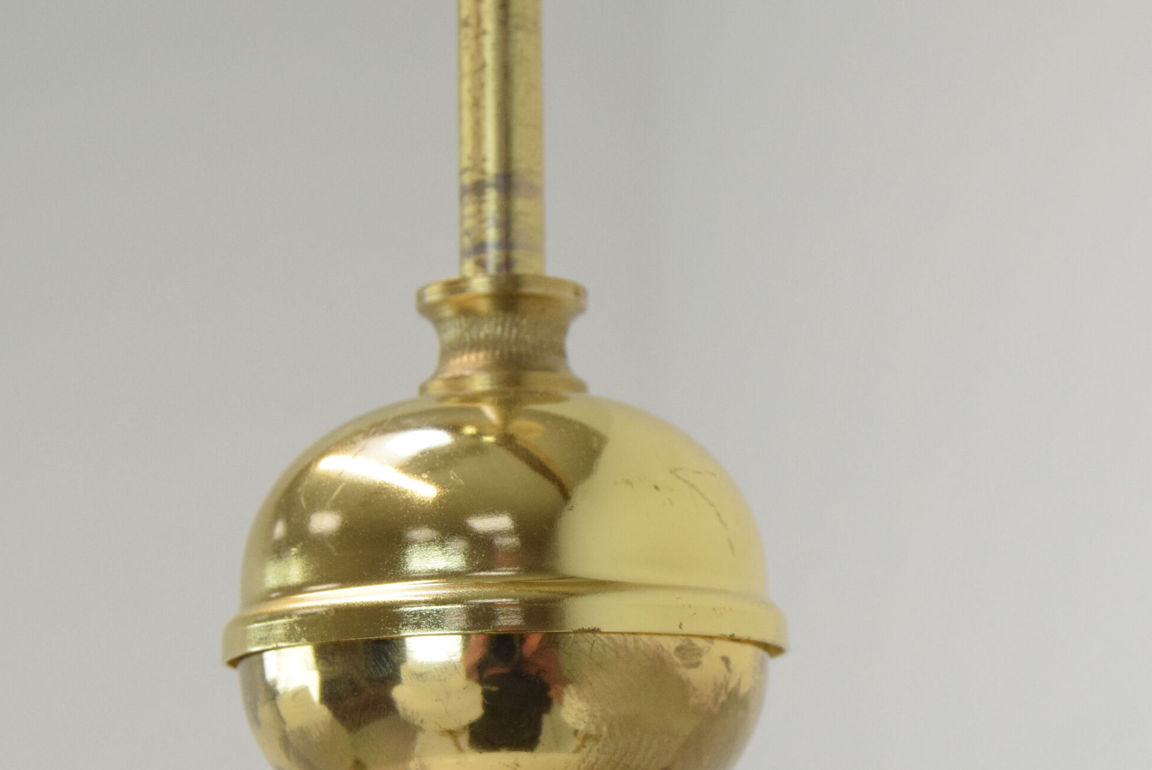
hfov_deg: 27.3
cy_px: 570
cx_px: 535
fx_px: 2370
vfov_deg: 18.3
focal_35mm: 74
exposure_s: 1/320
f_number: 9
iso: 1600
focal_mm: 32
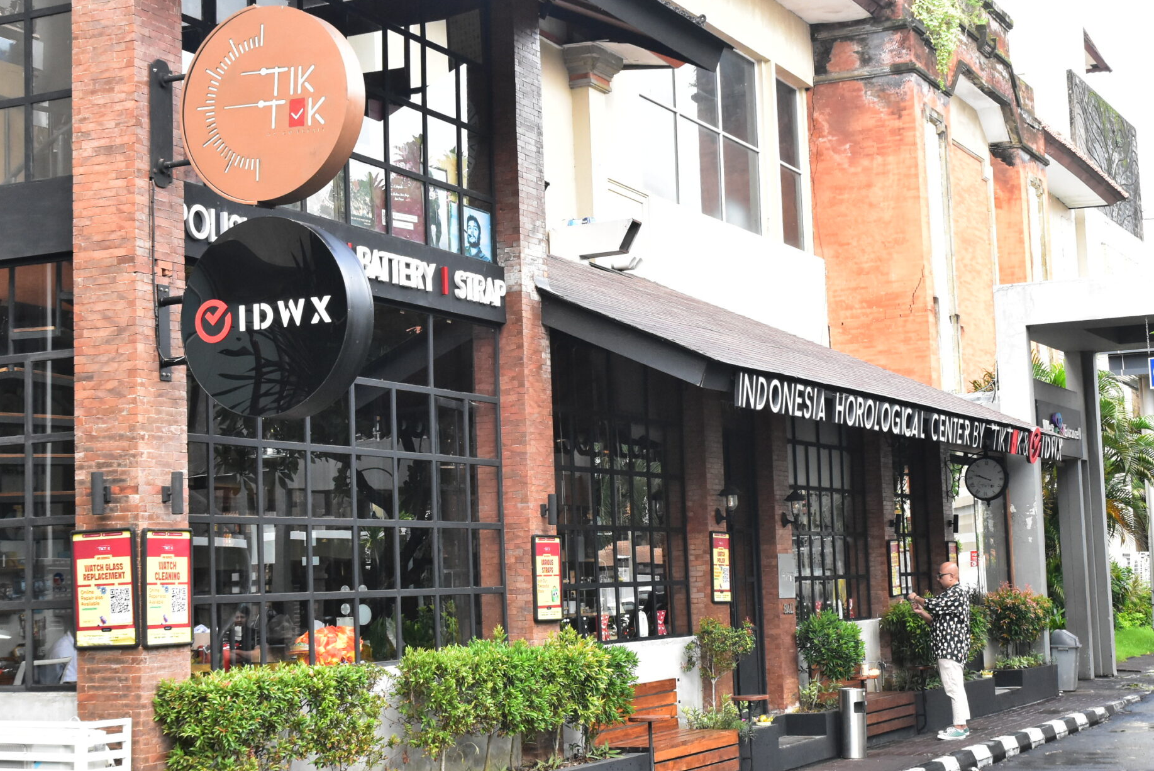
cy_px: 344
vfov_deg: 22.4
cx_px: 661
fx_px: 1947
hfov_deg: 33.0
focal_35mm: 61
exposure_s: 1/500
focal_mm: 29
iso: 2000
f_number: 11
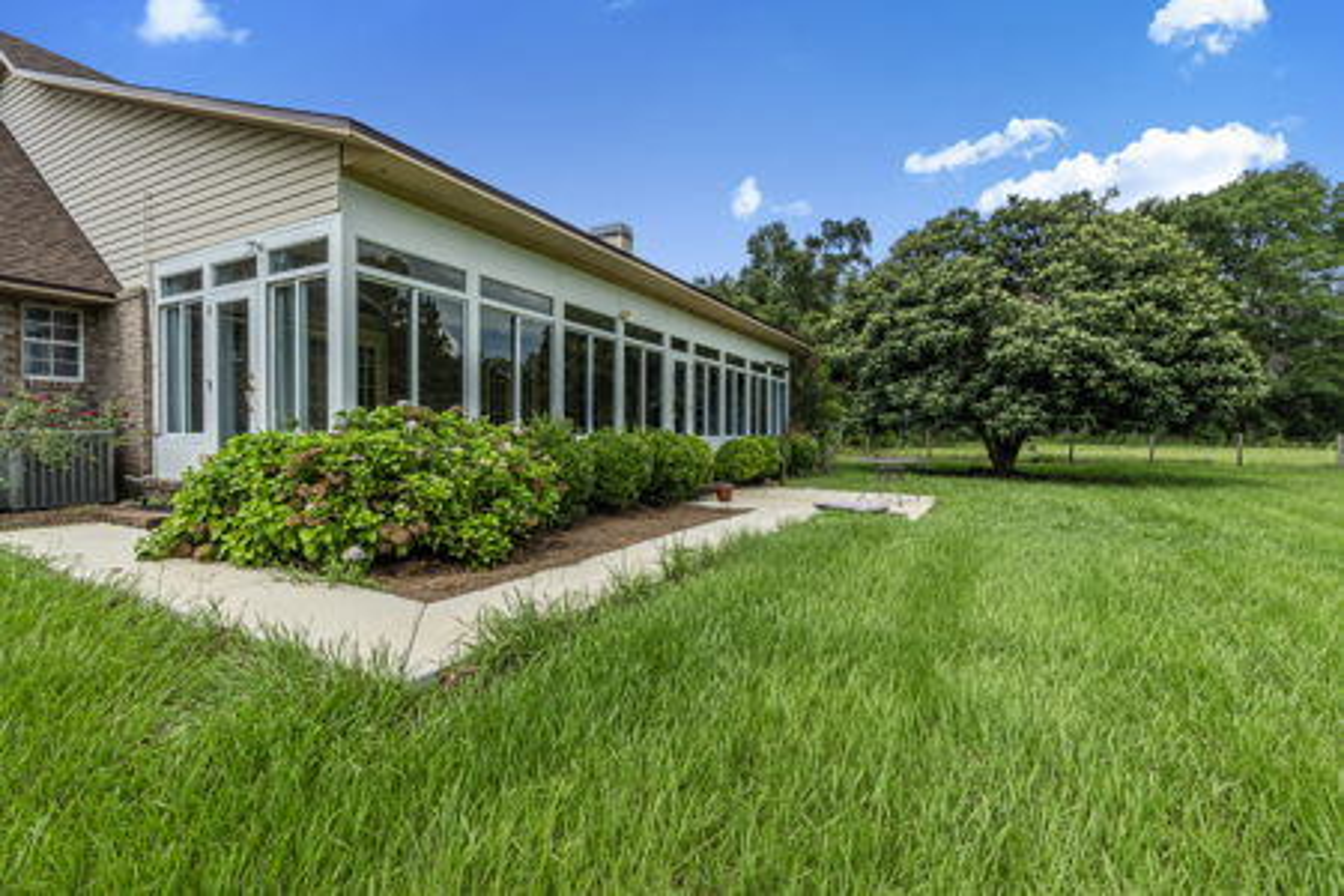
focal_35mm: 16
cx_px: 672
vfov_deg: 72.1
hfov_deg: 95.0
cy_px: 448
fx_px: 616
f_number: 8
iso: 320
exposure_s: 1/320
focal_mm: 11
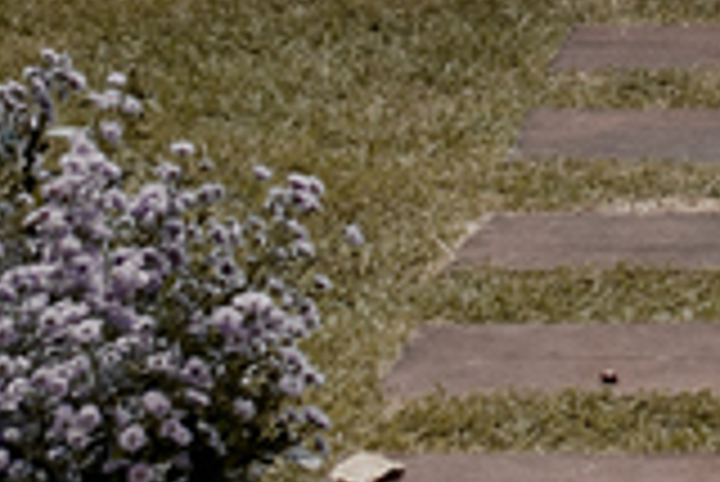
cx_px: 1359
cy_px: -565
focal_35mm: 263
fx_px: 5265
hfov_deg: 7.6
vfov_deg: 5.1
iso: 1600
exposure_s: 1/200
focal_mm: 35
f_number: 4.5
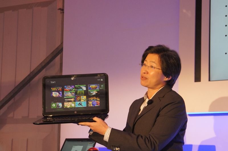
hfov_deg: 21.2
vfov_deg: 14.2
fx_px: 608
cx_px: 114
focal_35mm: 96
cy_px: 76
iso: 1600
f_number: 5.6
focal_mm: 64.1
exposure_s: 1/100
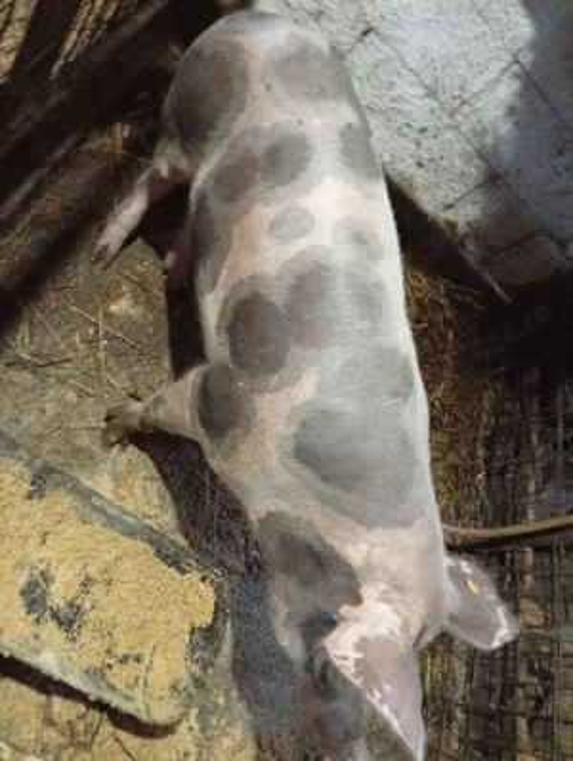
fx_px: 594
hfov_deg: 51.5
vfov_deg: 65.2
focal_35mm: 27
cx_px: 286
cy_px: 380
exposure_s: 1/16.7
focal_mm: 3.84
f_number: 1.8
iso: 1549
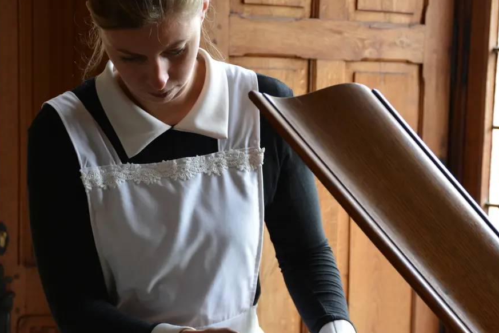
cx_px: 273
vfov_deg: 13.8
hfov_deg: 20.6
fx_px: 1372
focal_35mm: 99
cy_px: 220
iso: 800
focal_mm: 48
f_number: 4.5
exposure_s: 1/60
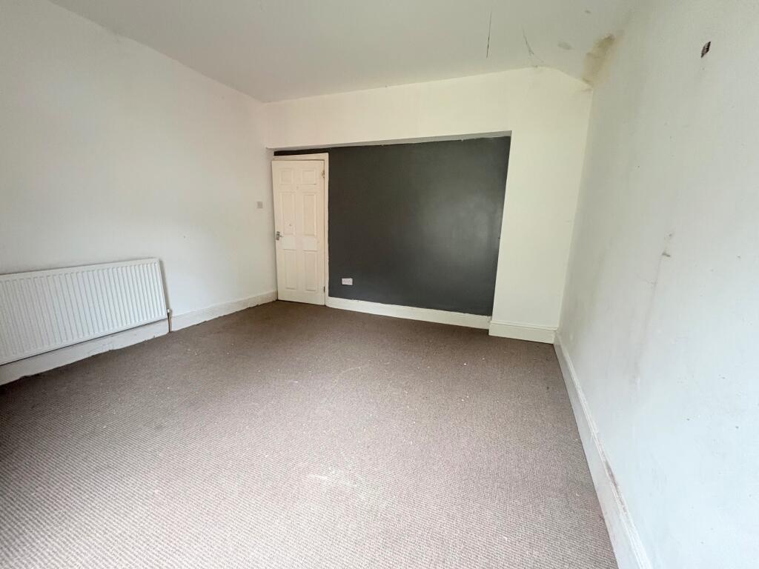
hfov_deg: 102.1
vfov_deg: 85.7
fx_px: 307
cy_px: 284
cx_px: 380
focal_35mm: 14
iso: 400
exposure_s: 1/60
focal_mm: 2.22
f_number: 2.2
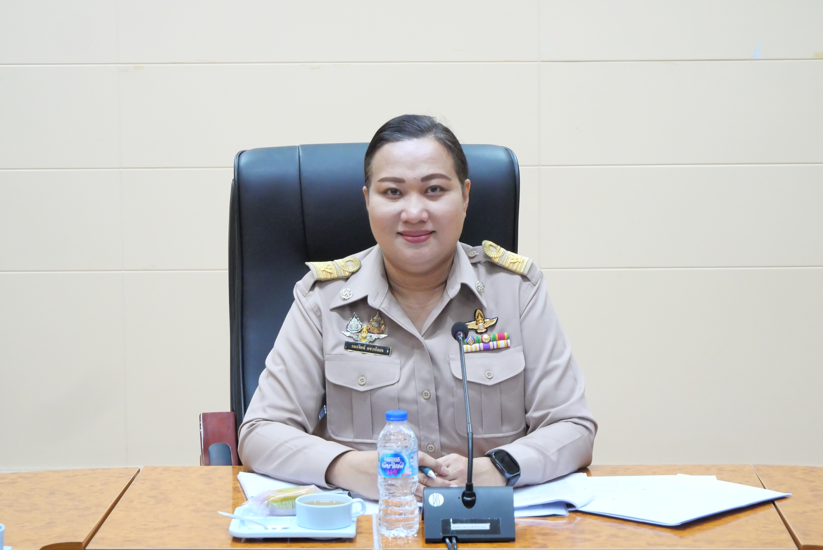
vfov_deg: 13.3
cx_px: 412
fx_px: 2356
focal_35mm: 103
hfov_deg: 19.8
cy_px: 275
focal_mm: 50
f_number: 5.6
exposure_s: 1/25
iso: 3200
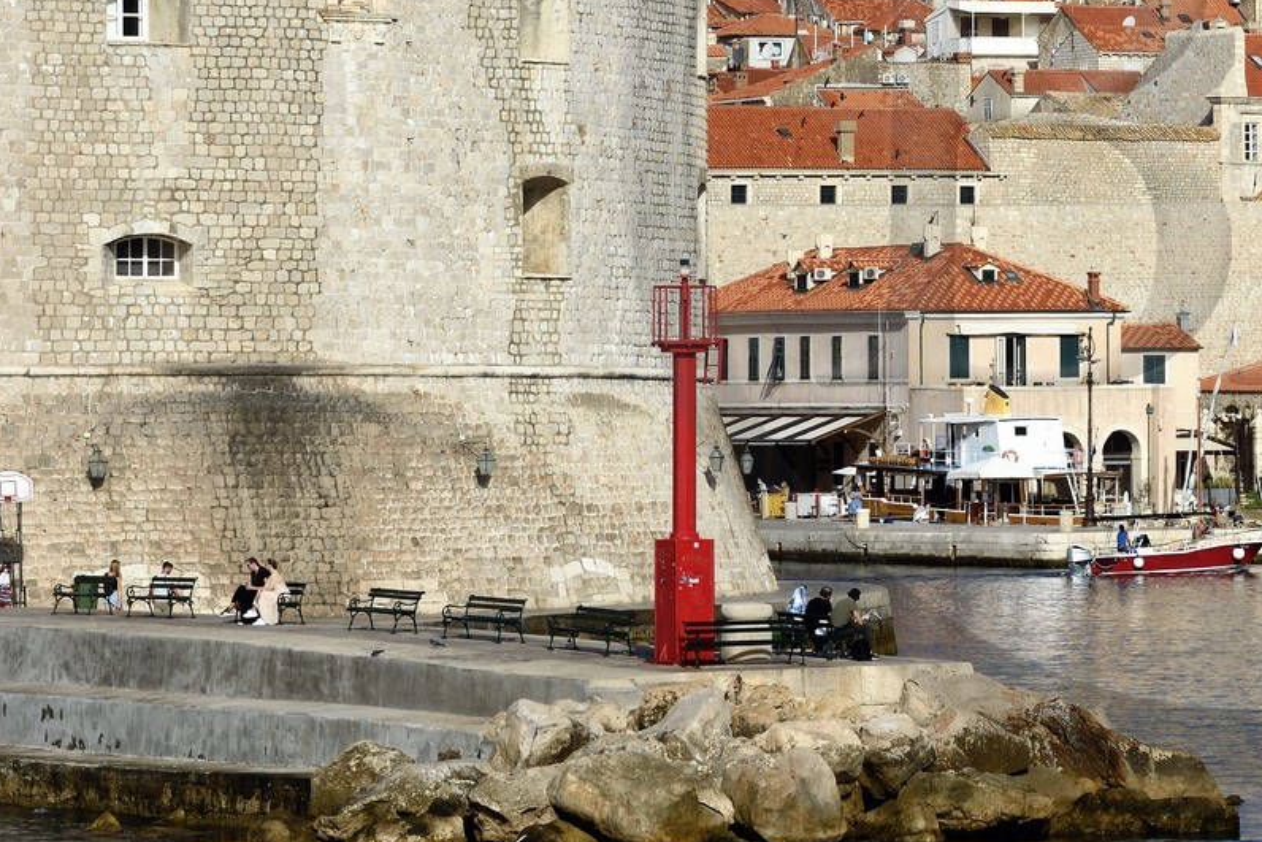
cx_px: 1265
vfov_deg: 6.2
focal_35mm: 221
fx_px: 7748
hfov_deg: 9.3
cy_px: 128
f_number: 13
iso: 200
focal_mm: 110
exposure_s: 1/320
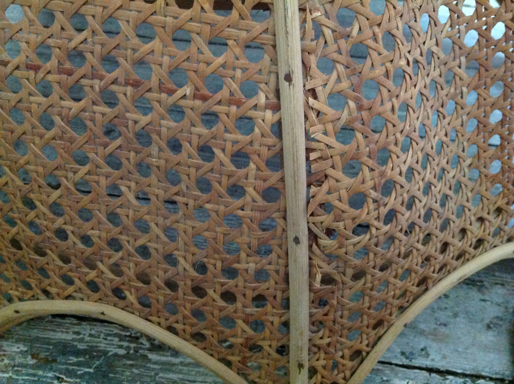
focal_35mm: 35
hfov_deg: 52.7
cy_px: 192
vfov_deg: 40.6
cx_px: 257
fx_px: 519
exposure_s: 1/15
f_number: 2.4
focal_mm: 4.28
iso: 800
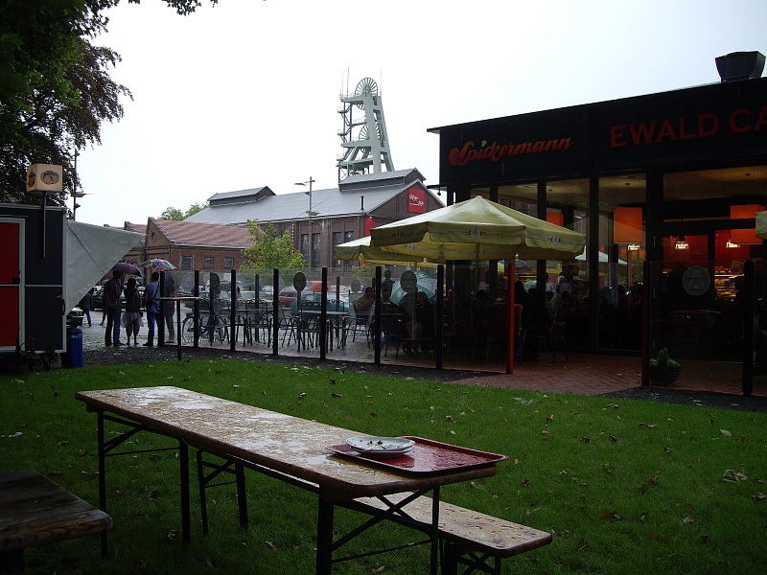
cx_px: 384
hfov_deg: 49.0
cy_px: 288
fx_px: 842
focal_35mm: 38
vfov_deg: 37.7
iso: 100
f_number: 2.8
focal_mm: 7.9
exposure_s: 1/100
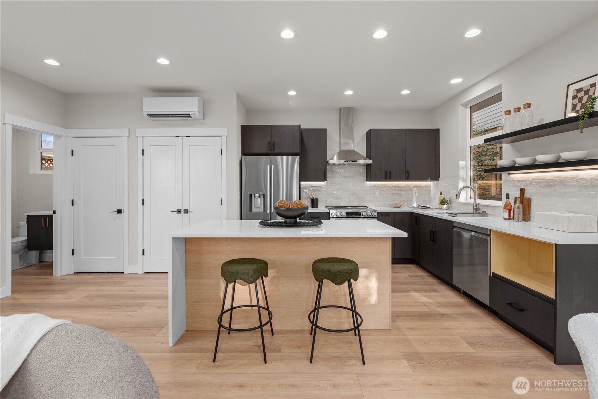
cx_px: 299
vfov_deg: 73.7
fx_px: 266
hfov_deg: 96.7
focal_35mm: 16
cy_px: 200
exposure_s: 1/2
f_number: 8
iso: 100
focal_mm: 16
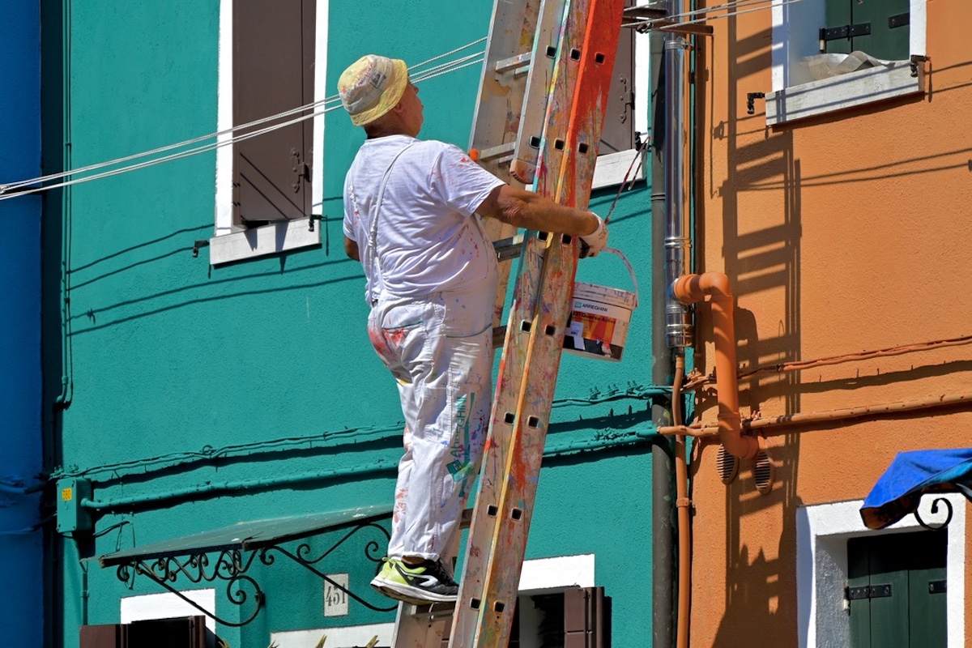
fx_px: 5670
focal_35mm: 210
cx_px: 486
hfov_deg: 9.8
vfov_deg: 6.5
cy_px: 324
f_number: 6.3
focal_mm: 140
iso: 100
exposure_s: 1/640
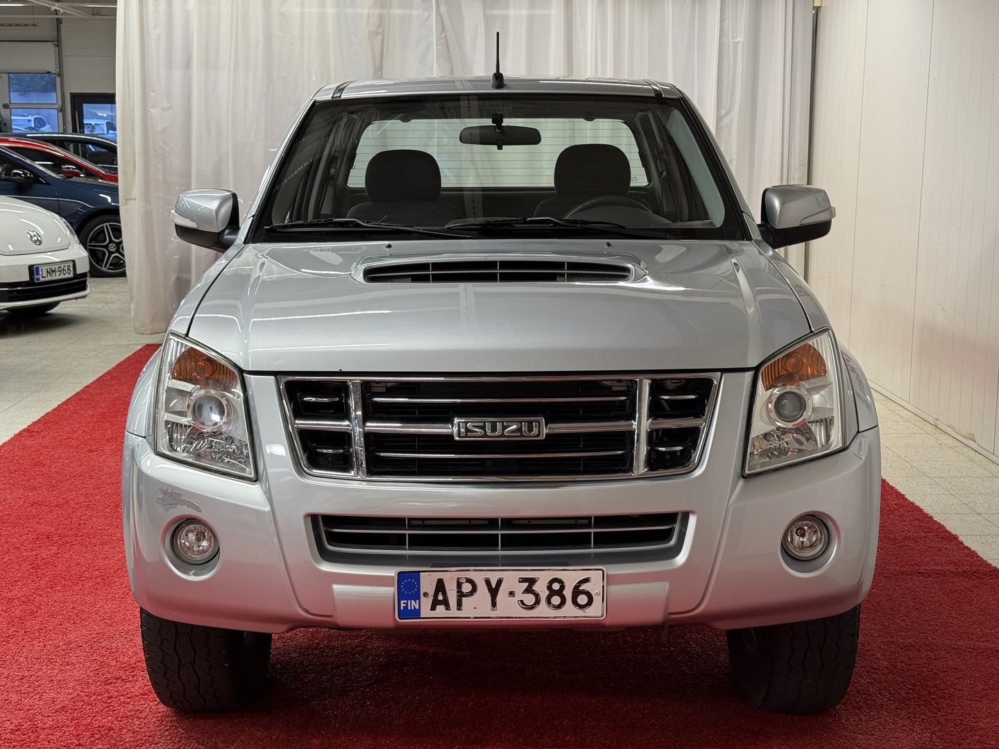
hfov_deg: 39.7
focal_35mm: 48
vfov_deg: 30.3
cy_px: 374
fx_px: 1385
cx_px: 500
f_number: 1.78
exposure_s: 1/50
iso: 64
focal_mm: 6.76
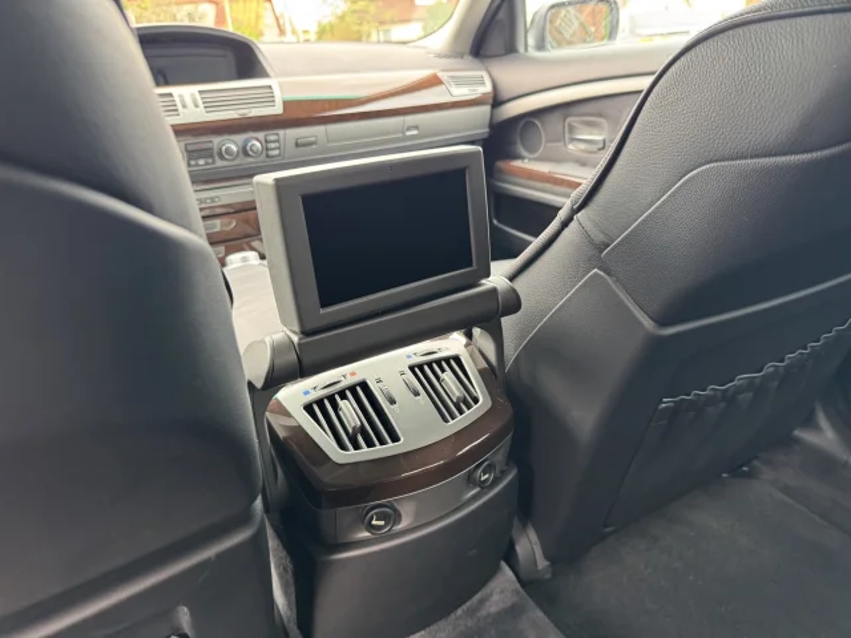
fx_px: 590
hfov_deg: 71.6
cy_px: 319
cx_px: 426
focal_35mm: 24
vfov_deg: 56.8
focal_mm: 6.76
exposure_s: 1/60
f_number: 1.78
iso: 250
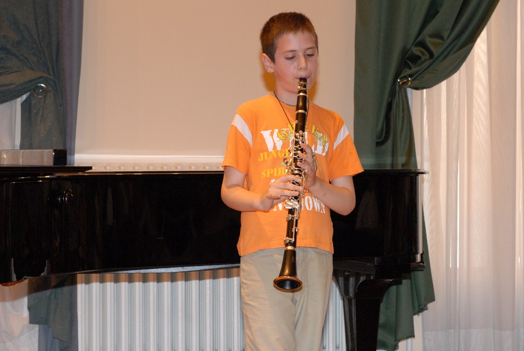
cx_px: 268
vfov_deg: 12.6
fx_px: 1588
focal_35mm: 109
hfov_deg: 18.7
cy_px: 172
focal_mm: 70
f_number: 7.1
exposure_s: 1/60
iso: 1000
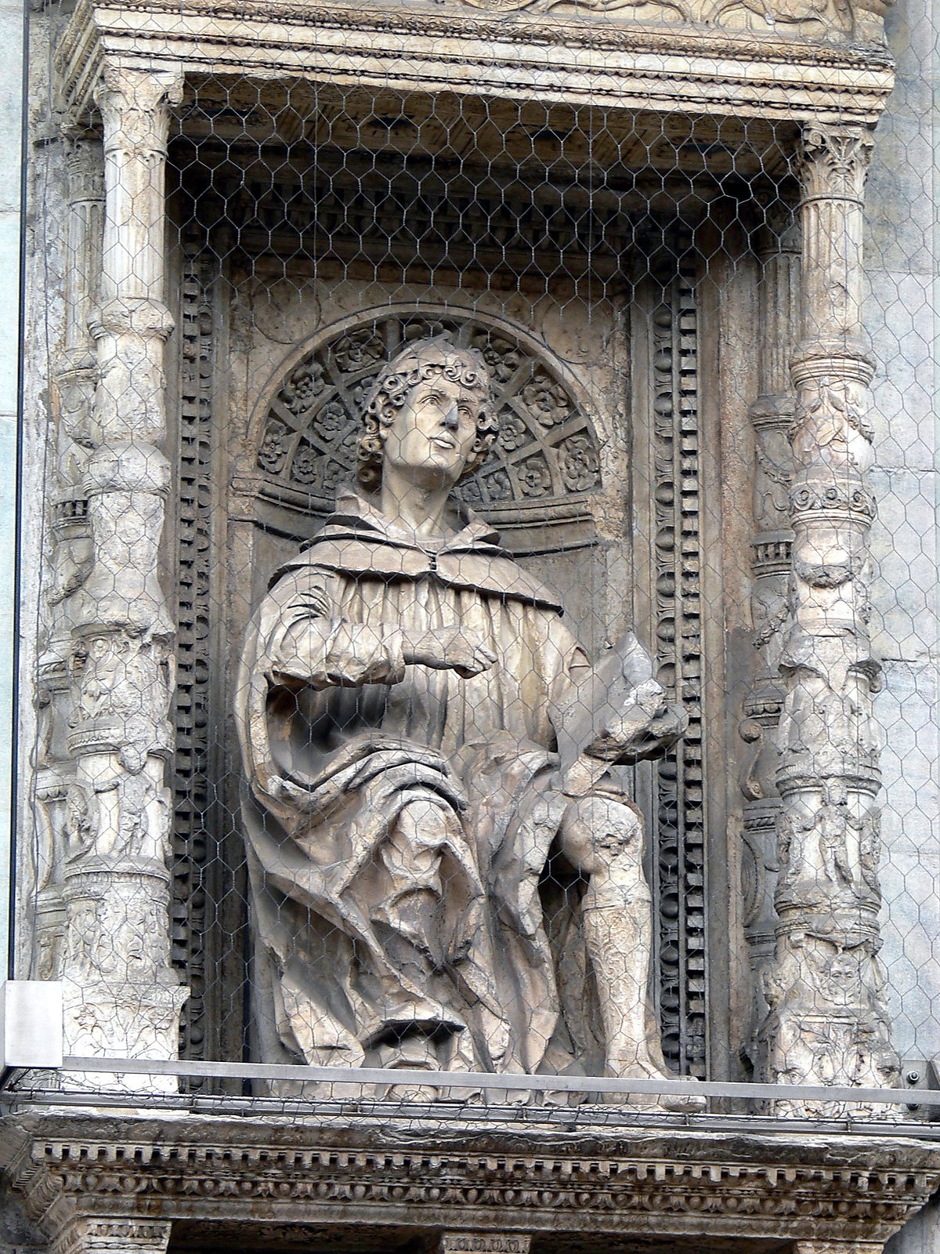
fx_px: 6083
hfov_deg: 8.8
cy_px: 627
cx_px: 470
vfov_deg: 11.8
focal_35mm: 168
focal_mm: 28
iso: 80
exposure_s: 1/125
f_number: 4.5
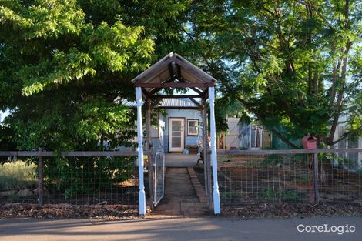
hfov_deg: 67.4
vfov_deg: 47.9
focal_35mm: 27
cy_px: 120
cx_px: 181
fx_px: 271
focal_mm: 18
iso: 400
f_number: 5
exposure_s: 1/160
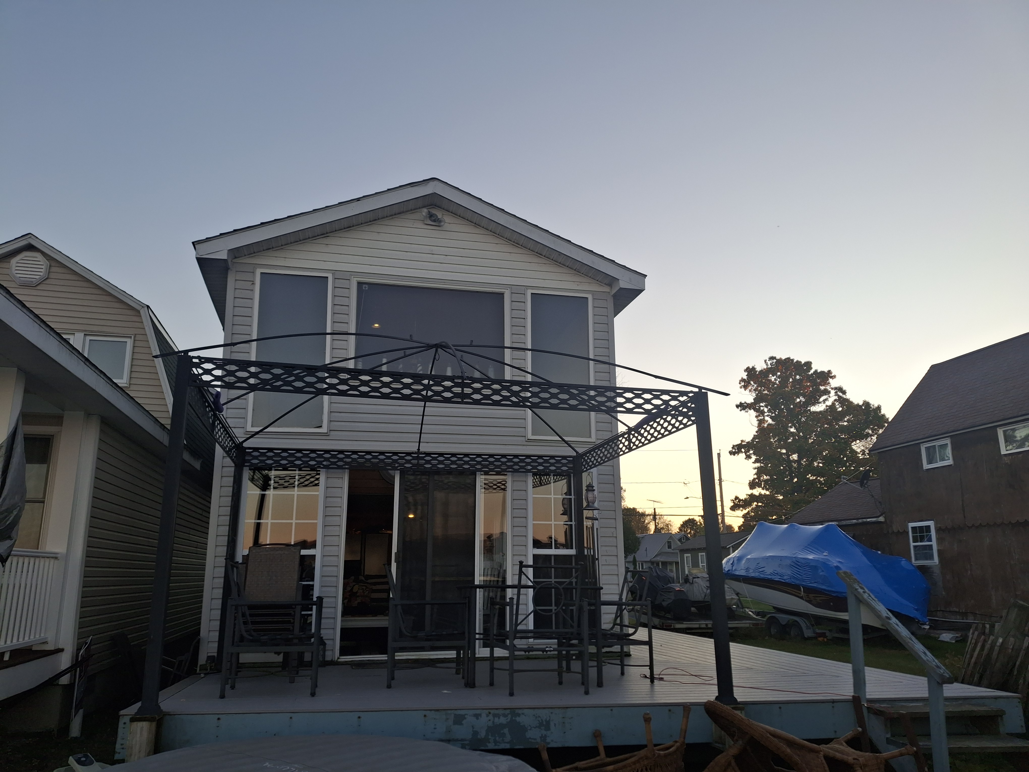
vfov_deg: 54.9
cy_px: 386
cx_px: 514
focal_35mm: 25
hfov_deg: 69.4
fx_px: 743
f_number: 1.8
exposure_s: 1/483
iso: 32
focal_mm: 4.69
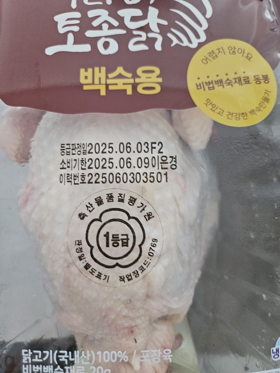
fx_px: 248
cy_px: 186
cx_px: 140
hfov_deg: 58.9
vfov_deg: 73.9
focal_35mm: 23
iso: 640
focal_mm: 5.4
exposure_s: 1/40
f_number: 1.8
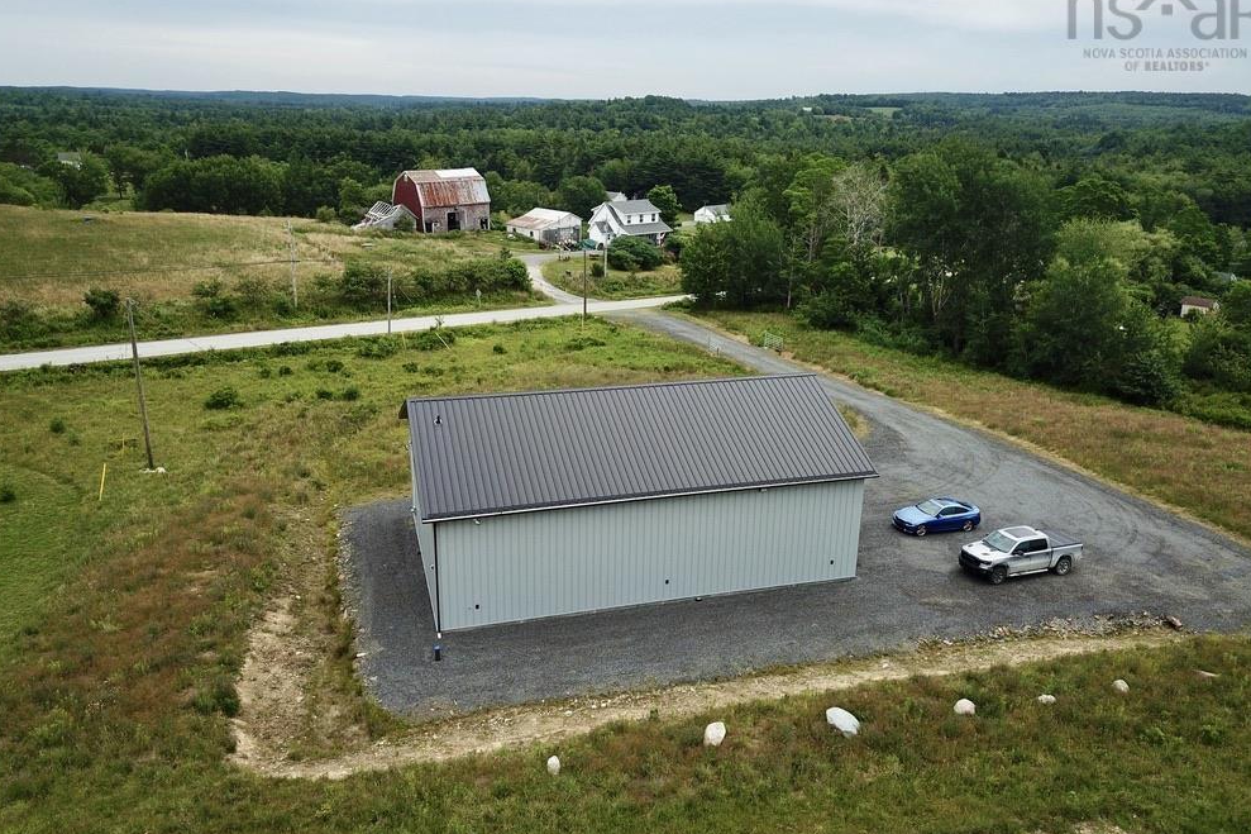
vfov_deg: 46.4
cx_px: 635
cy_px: 433
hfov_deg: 65.5
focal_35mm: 28
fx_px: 973
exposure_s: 1/728
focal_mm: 4.7
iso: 100
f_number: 2.2
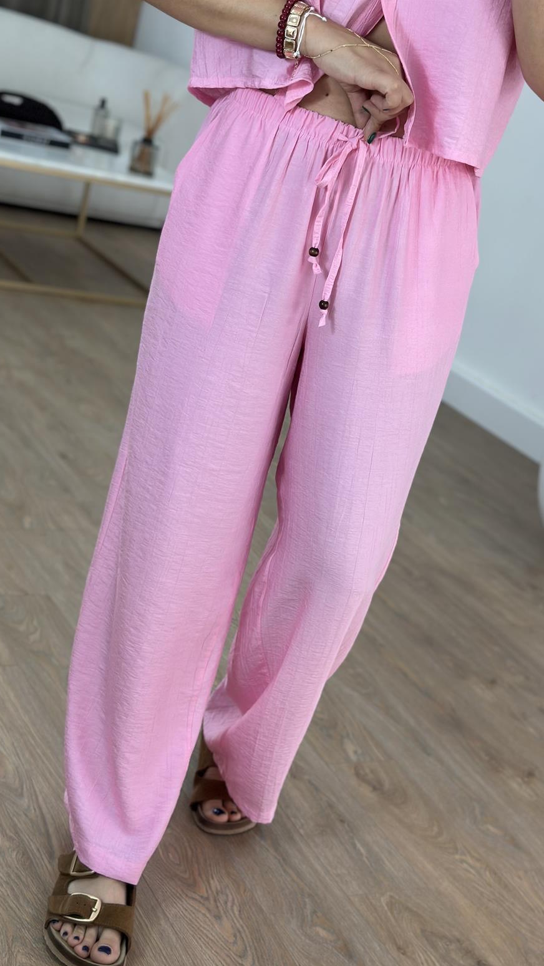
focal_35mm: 54
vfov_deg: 38.5
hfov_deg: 22.2
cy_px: 498
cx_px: 270
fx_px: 1384
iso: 80
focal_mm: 6.86
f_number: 1.78
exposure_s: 1/211
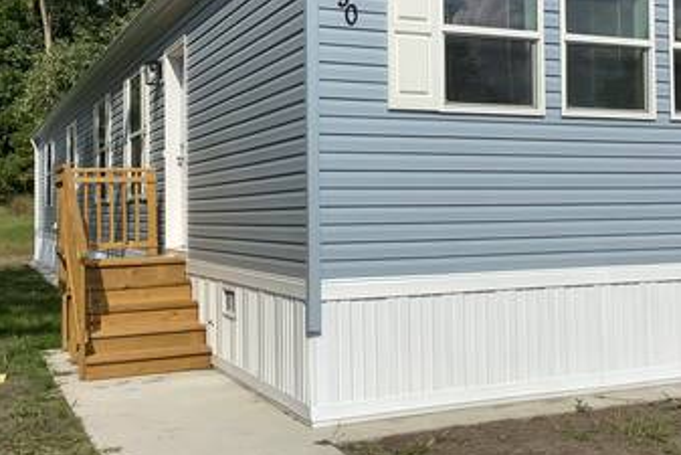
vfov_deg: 27.5
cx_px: 400
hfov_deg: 40.2
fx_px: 927
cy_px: 174
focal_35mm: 49
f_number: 2.4
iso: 25
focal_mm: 3.3
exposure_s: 1/2632
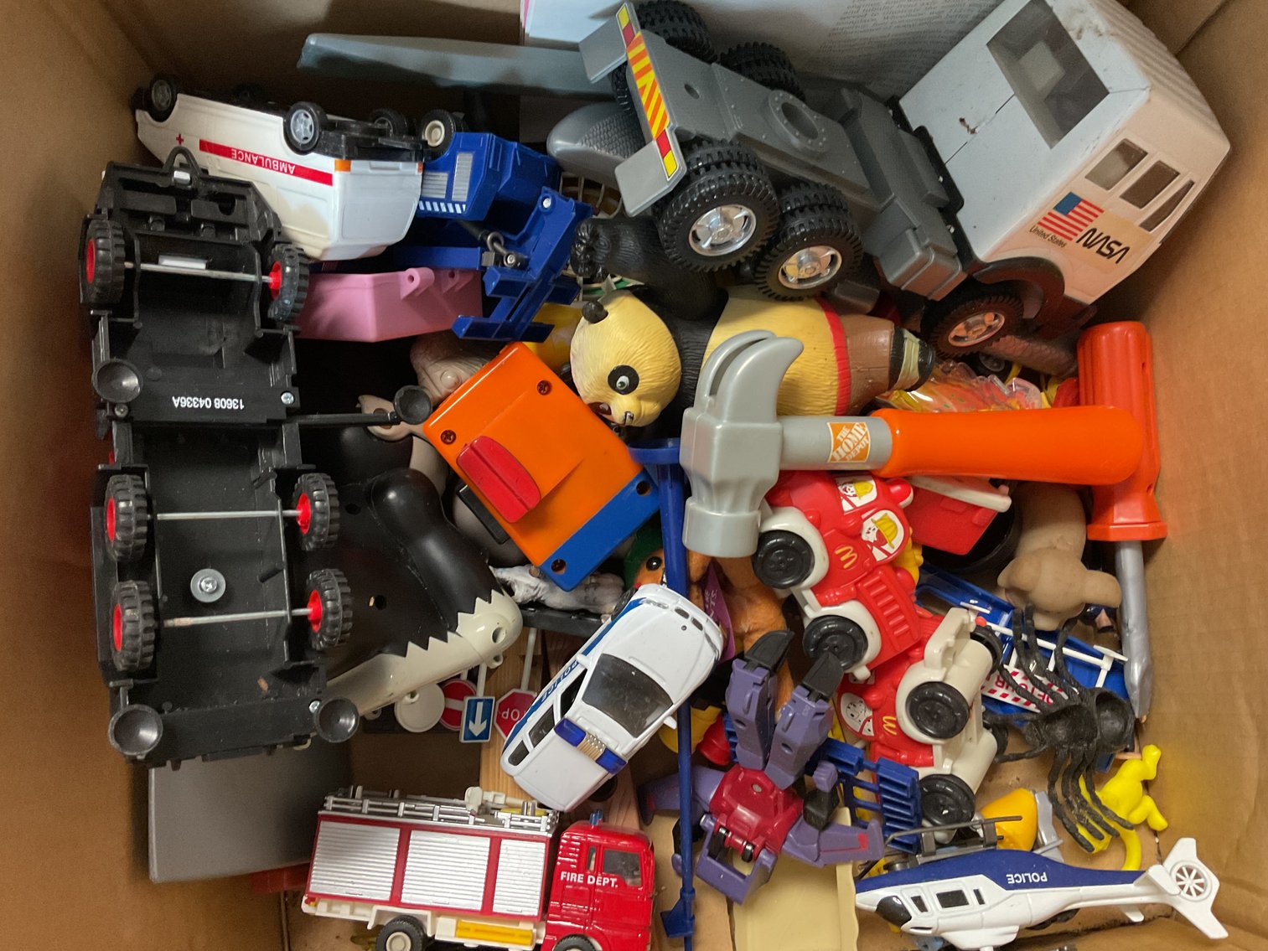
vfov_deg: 48.2
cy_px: 476
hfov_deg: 61.7
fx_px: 1062
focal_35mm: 29
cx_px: 634
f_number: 1.8
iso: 320
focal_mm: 3
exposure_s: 1/40
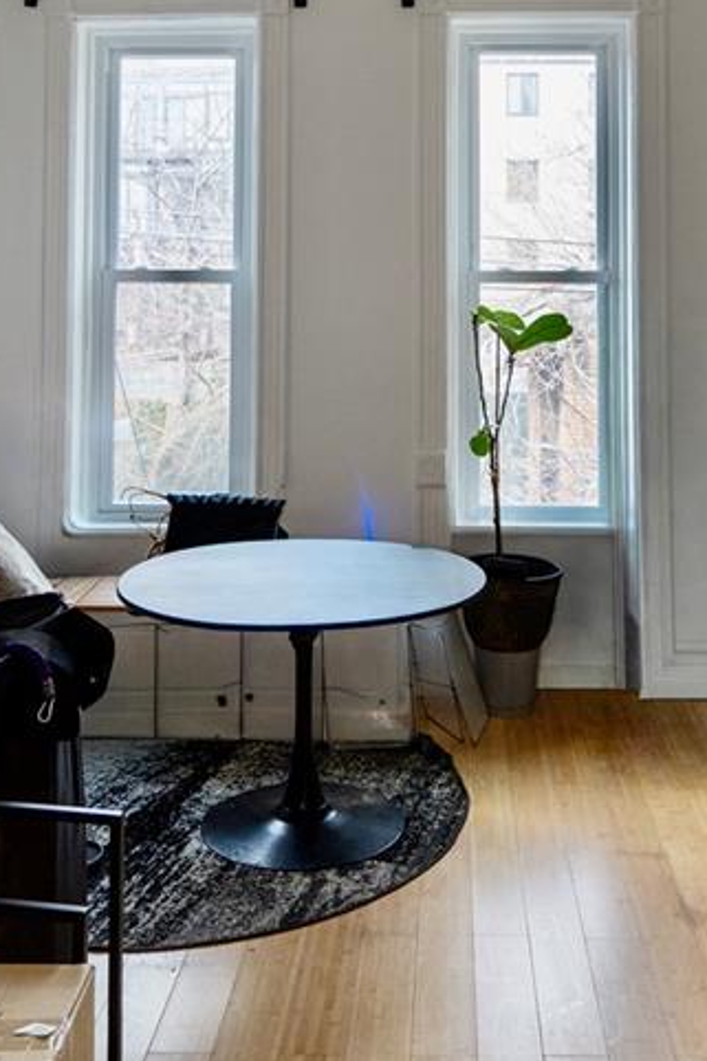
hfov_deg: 31.1
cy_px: 262
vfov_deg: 43.9
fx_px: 1268
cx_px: 429
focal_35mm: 43
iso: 1250
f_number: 4
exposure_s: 1/160
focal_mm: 18
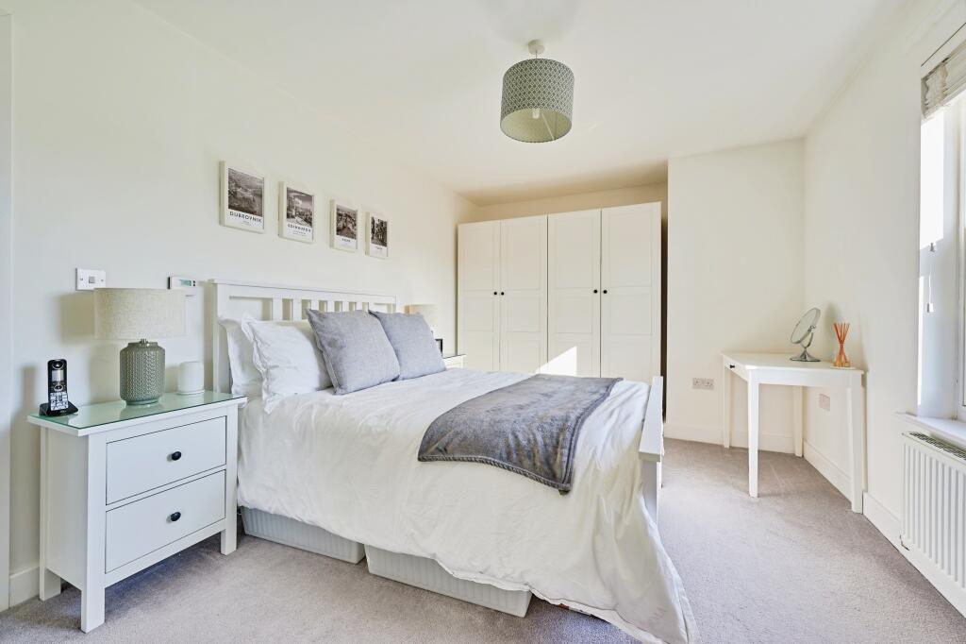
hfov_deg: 104.3
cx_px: 483
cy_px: 322
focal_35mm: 14
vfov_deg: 81.2
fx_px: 376
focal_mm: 14
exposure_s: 1/15
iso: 100
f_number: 8
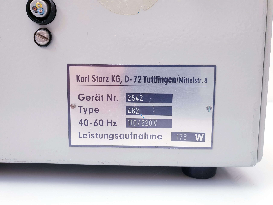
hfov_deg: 67.3
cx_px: 136
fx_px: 205
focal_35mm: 26
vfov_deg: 53.1
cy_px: 102
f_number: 2.4
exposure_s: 1/50
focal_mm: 4.3
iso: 160
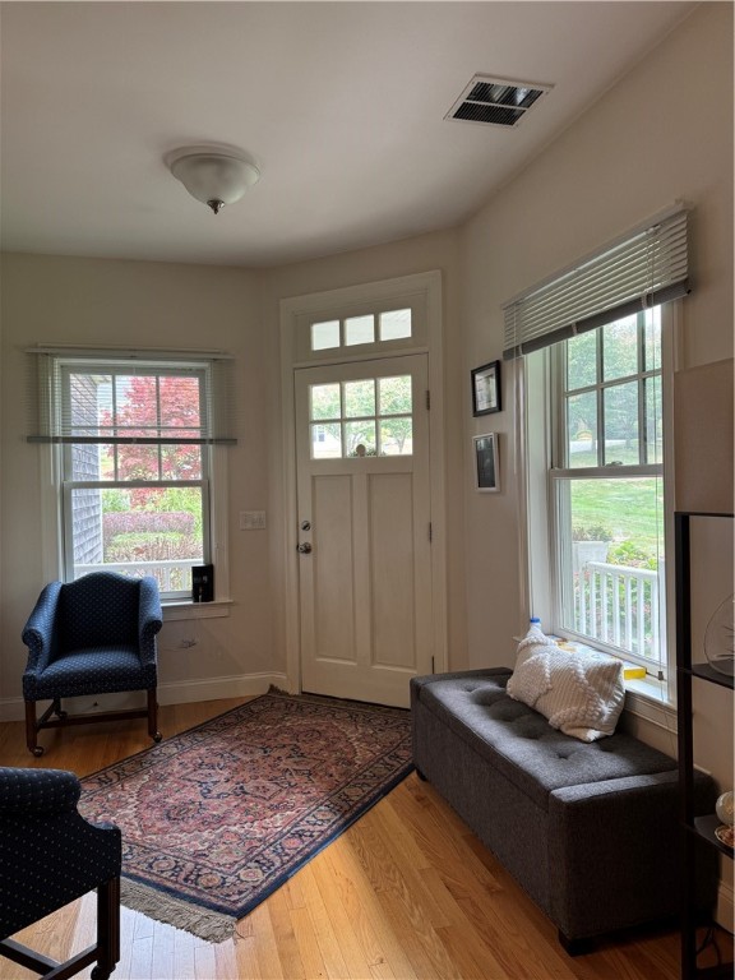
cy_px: 490
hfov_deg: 56.8
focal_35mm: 24
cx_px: 368
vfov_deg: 71.6
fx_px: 679
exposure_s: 1/60
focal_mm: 6.76
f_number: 1.78
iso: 125
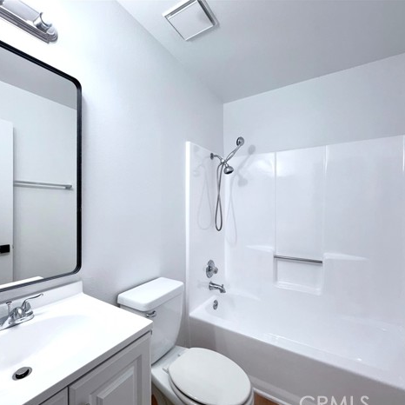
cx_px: 175
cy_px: 208
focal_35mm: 17
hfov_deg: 83.5
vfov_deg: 84.0
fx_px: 225
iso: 40
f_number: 2.2
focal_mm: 2.22
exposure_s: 1/120
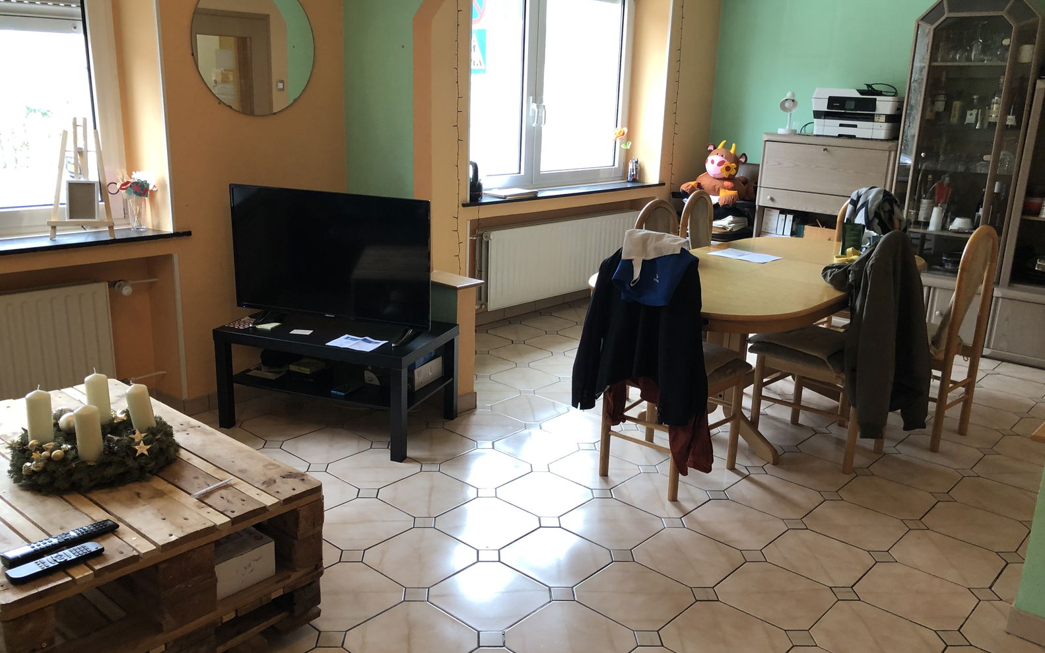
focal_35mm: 30
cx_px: 527
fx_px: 854
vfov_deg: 41.8
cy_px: 327
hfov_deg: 62.9
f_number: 1.8
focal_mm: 3.99
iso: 50
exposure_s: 1/17
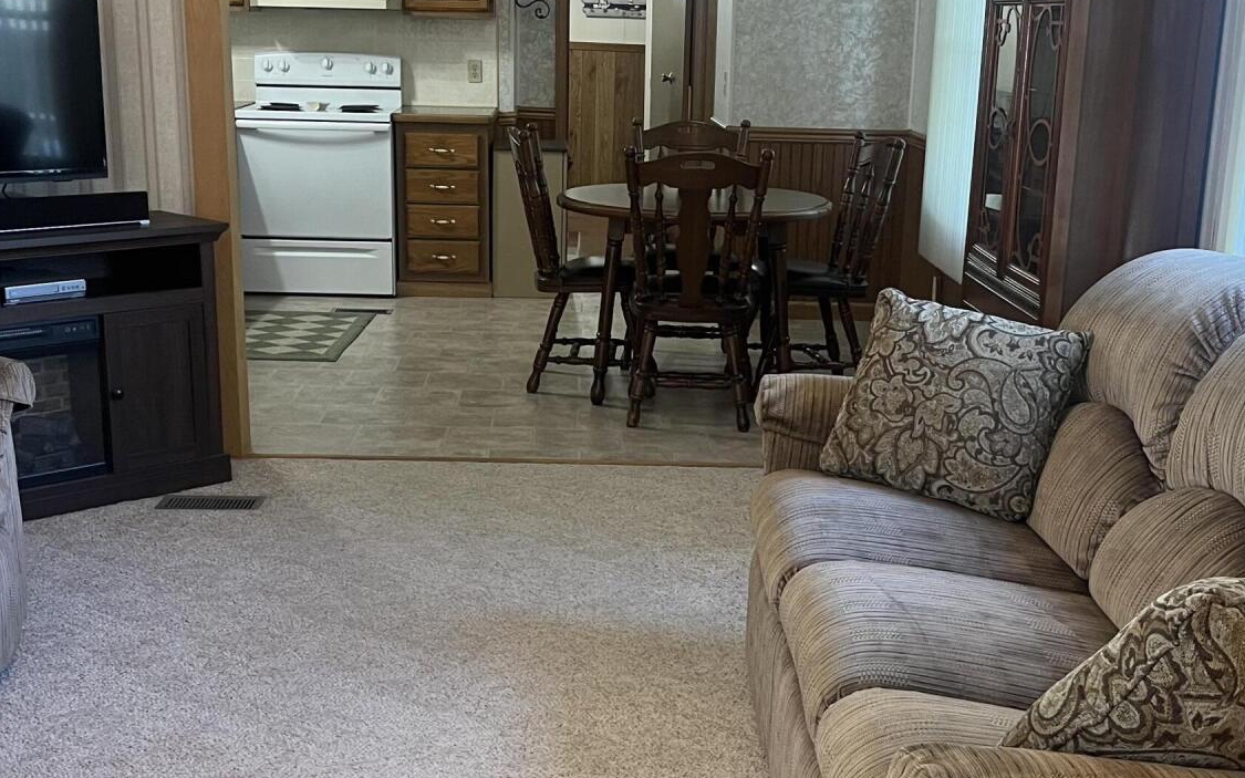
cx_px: 642
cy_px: 471
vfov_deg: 26.3
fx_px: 1663
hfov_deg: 41.1
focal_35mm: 49
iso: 125
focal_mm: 5.1
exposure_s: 1/60
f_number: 1.6
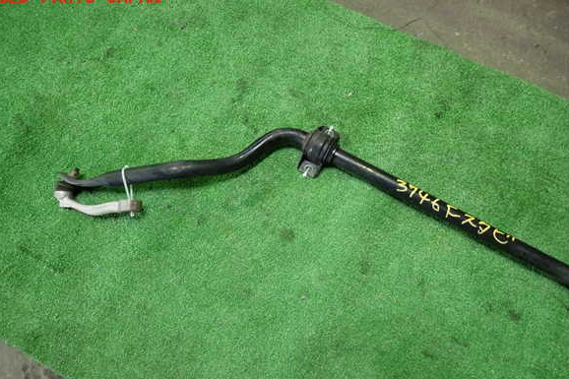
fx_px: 427
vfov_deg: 47.9
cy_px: 206
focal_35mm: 27
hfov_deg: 67.4
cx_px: 277
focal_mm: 4.5
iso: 200
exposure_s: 1/30
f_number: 2
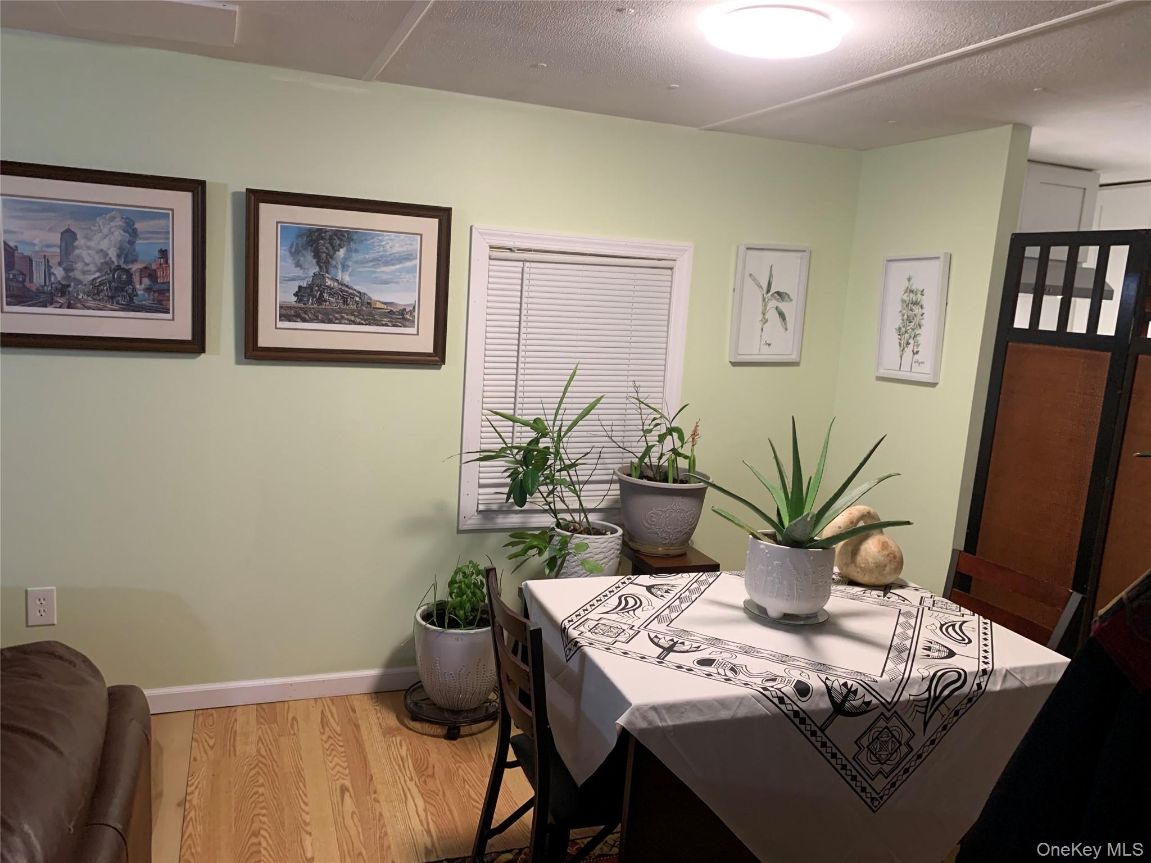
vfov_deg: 53.1
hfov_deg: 67.3
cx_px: 576
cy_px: 432
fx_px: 865
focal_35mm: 26
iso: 250
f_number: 1.8
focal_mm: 4.25
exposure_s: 1/60
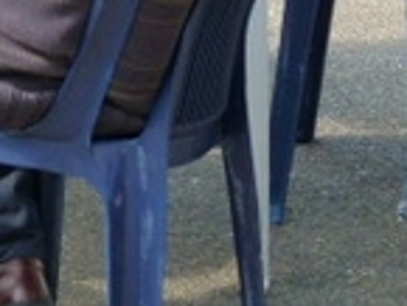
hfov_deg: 7.5
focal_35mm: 261
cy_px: -59
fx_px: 3071
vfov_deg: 5.7
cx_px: -67
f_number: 4
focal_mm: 11.3
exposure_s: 1/200
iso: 160
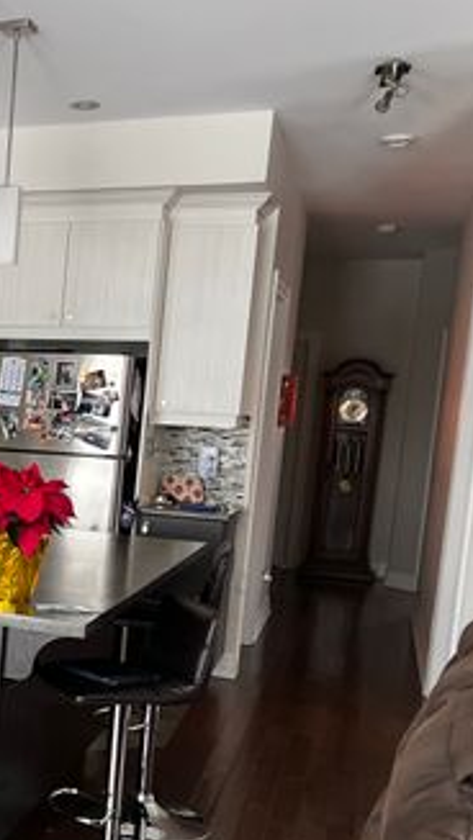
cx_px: -260
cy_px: 547
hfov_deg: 19.7
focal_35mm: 52
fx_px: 1159
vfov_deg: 39.5
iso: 400
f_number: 1.5
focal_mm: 5.7
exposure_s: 1/40
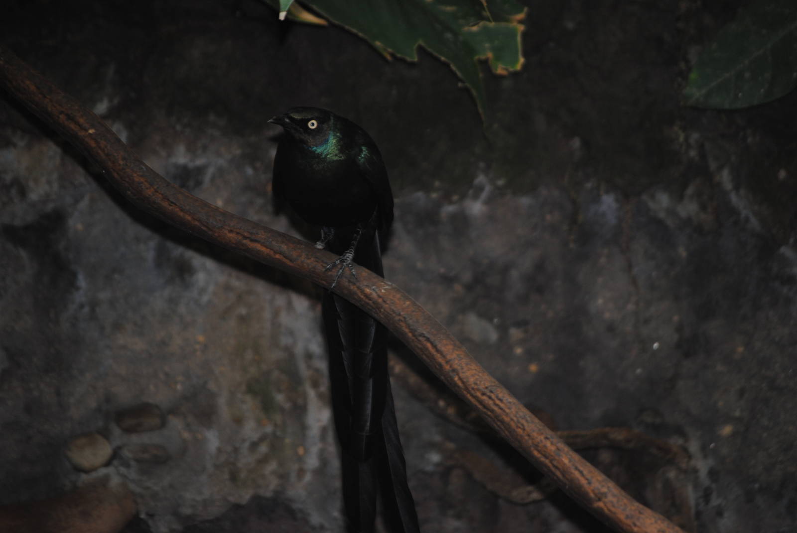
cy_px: 266
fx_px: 5320
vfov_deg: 5.7
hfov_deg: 8.6
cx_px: 398
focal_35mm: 240
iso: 200
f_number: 5.3
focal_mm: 160
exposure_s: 1/60
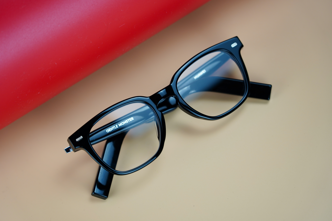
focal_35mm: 105
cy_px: 110
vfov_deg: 13.0
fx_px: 968
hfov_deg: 19.5
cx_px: 166
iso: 320
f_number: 4
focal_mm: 105
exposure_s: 1/125
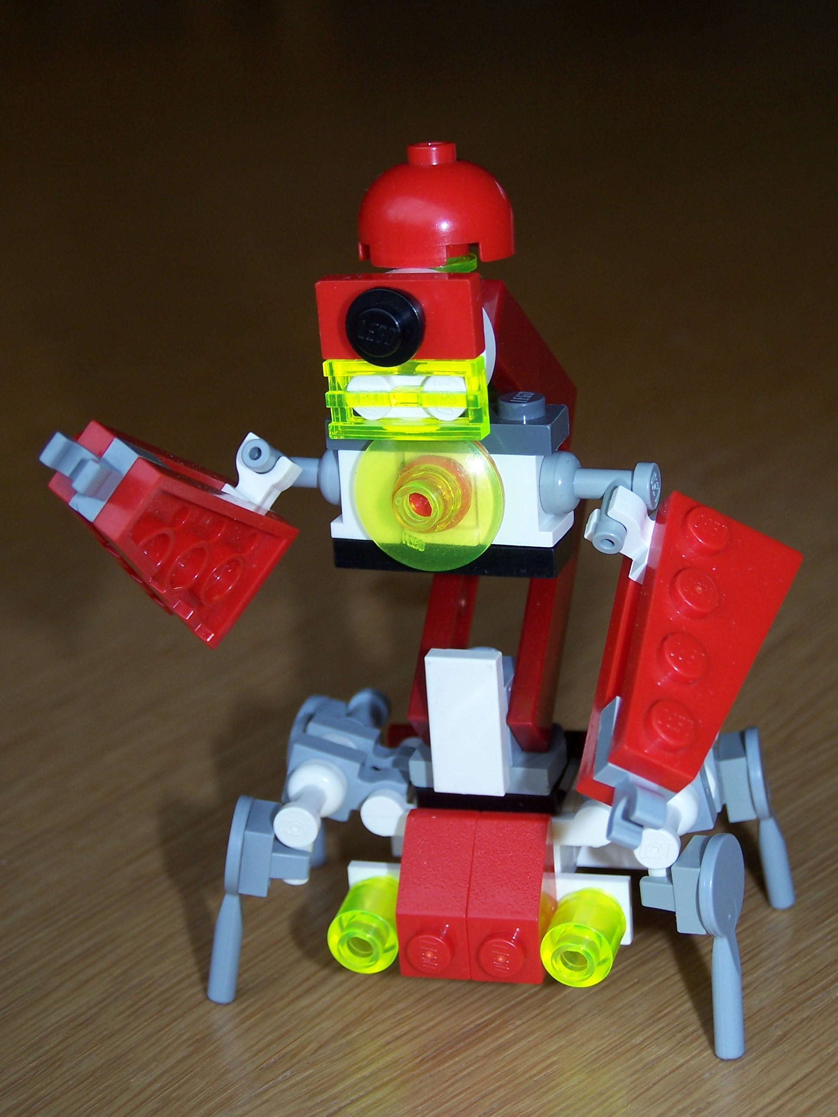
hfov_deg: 19.6
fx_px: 2421
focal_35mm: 75
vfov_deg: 26.0
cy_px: 558
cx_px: 419
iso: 80
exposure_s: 1/90
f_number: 3.2
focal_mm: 12.4
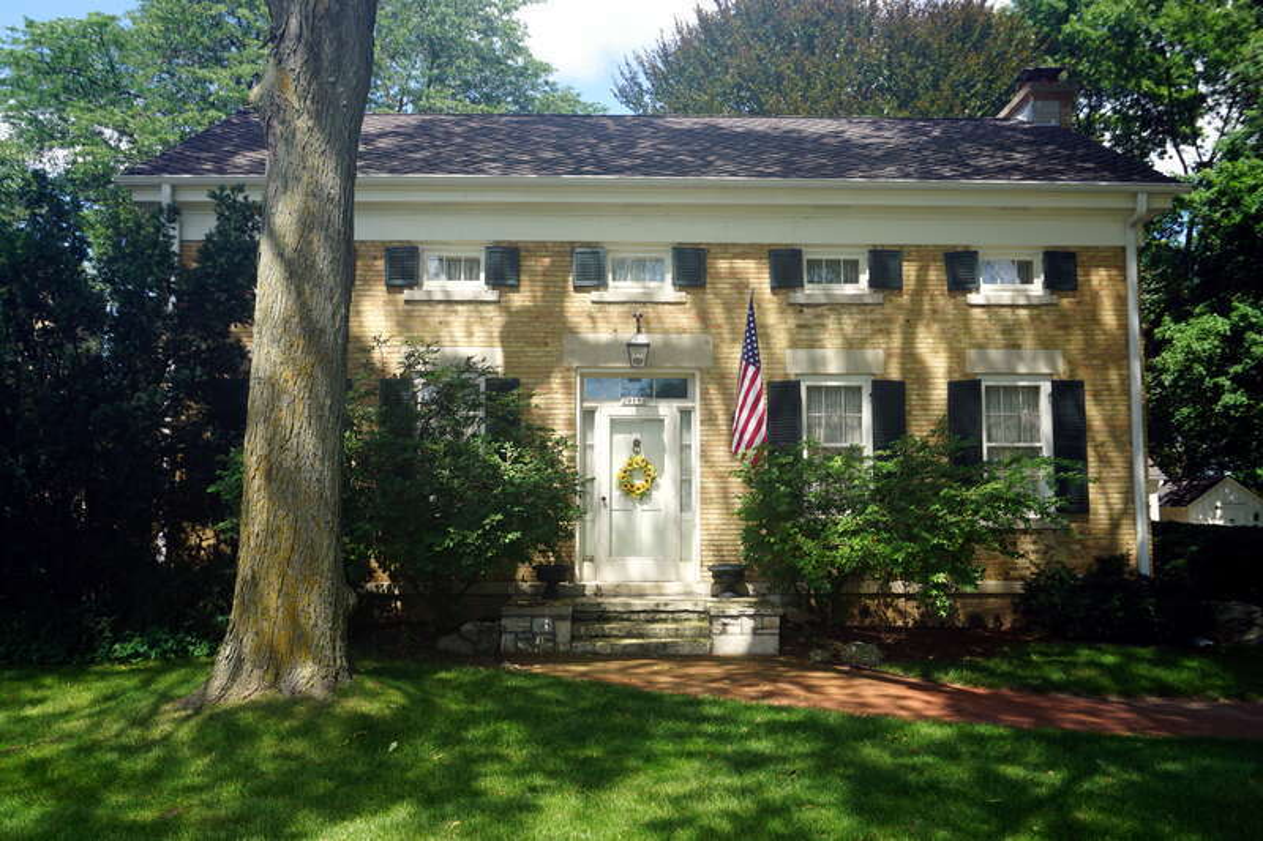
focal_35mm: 30
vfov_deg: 43.6
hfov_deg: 61.9
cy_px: 420
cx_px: 632
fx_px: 1052
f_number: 8
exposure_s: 1/100
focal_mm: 20
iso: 100
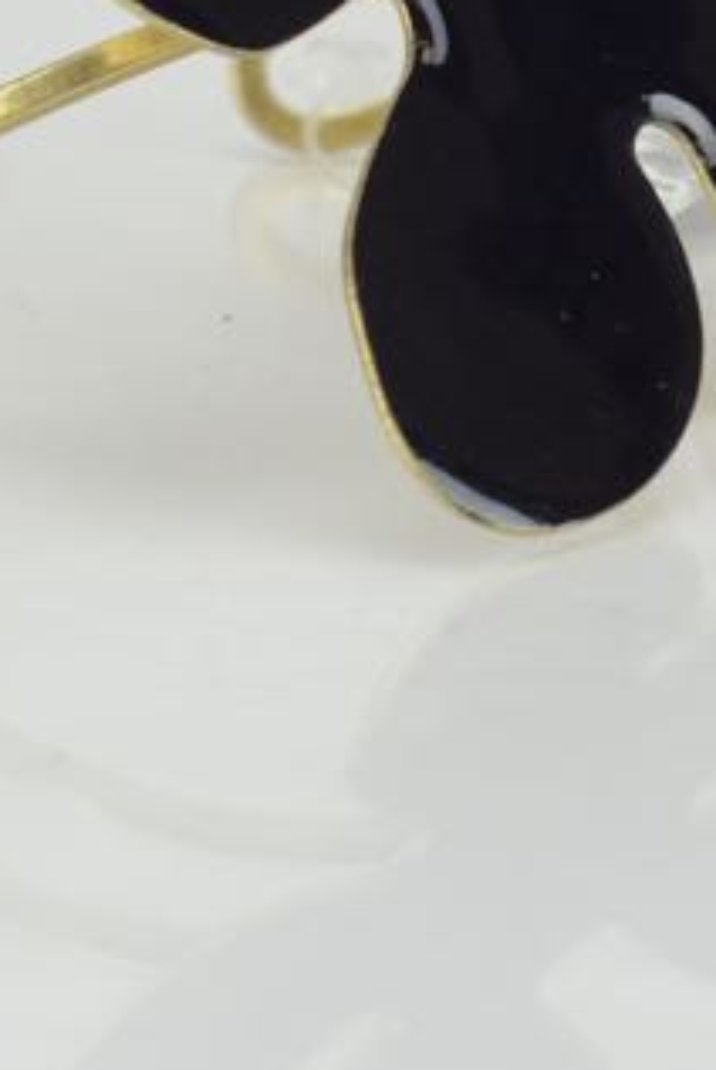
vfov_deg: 6.8
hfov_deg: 4.6
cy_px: -203
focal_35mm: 302
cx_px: 399
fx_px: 8989
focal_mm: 50
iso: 640
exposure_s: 1/125
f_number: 5.6
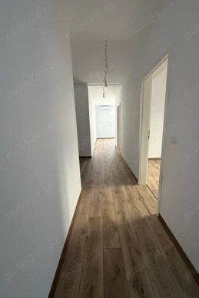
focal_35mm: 15
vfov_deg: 100.4
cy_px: 150
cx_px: 104
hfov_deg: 77.3
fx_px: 124
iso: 250
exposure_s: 1/99
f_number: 2.2
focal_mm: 2.22
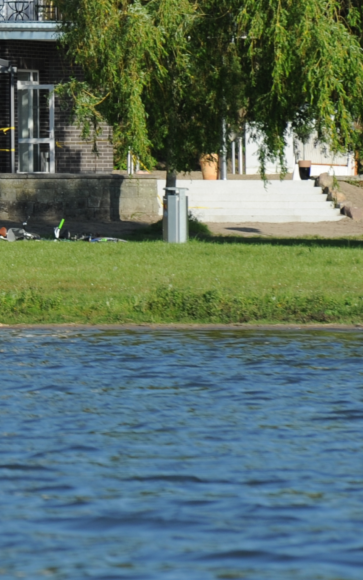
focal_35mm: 459
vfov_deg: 4.6
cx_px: -511
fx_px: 7263
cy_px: 1
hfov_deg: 2.8
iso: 200
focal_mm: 145
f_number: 7.1
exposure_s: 1/640
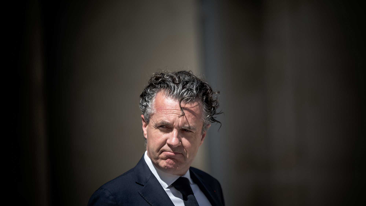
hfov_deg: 5.1
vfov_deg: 2.9
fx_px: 4076
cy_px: 116
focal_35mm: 420
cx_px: 183
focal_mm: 400
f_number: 2.8
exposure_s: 1/5000
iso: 200
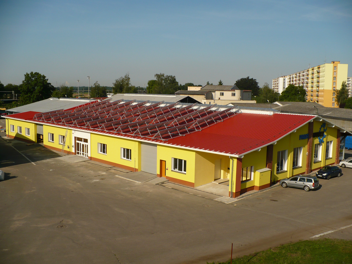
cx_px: 176
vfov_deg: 38.7
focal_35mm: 37
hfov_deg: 50.1
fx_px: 376
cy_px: 132
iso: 100
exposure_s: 1/320
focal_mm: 6.1
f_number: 8
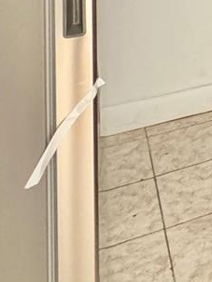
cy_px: -156
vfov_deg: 22.0
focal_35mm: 71
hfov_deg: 13.8
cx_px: 526
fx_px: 580
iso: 500
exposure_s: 1/60
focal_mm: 2.22
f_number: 2.2
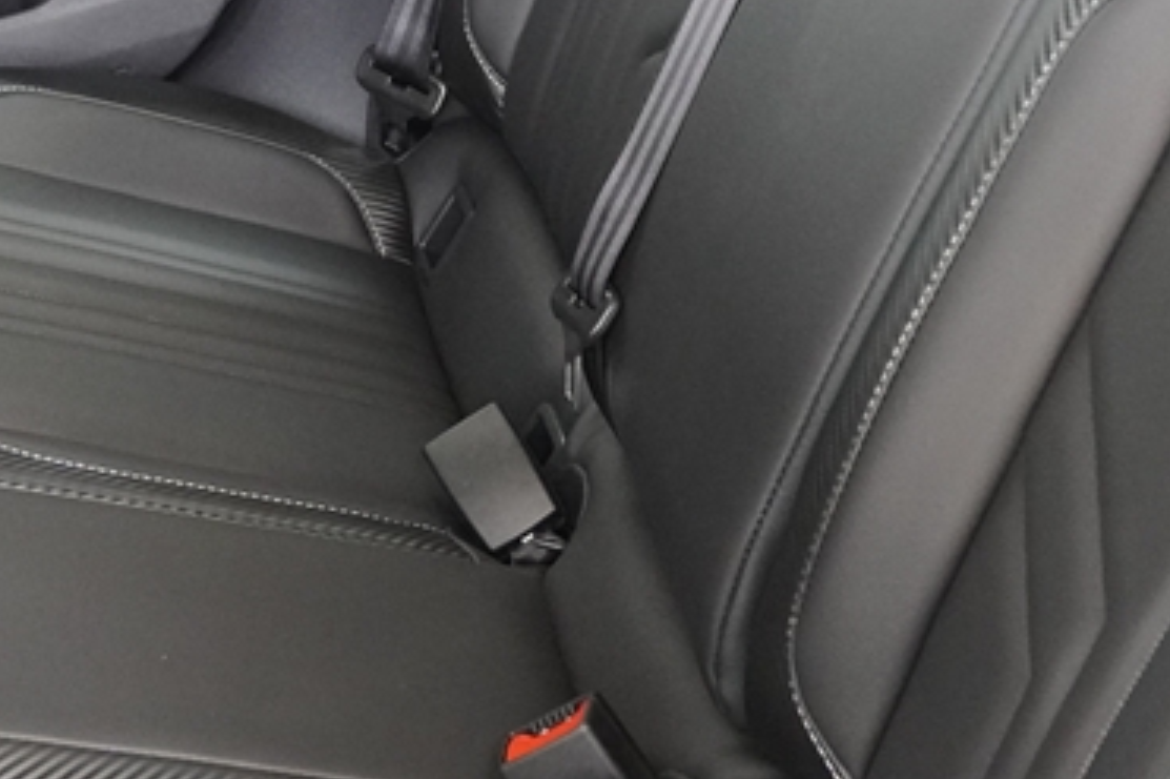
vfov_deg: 18.9
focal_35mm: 70
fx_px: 2286
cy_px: 27
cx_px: 646
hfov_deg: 28.7
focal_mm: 17
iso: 3200
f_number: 2.8
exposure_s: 1/160
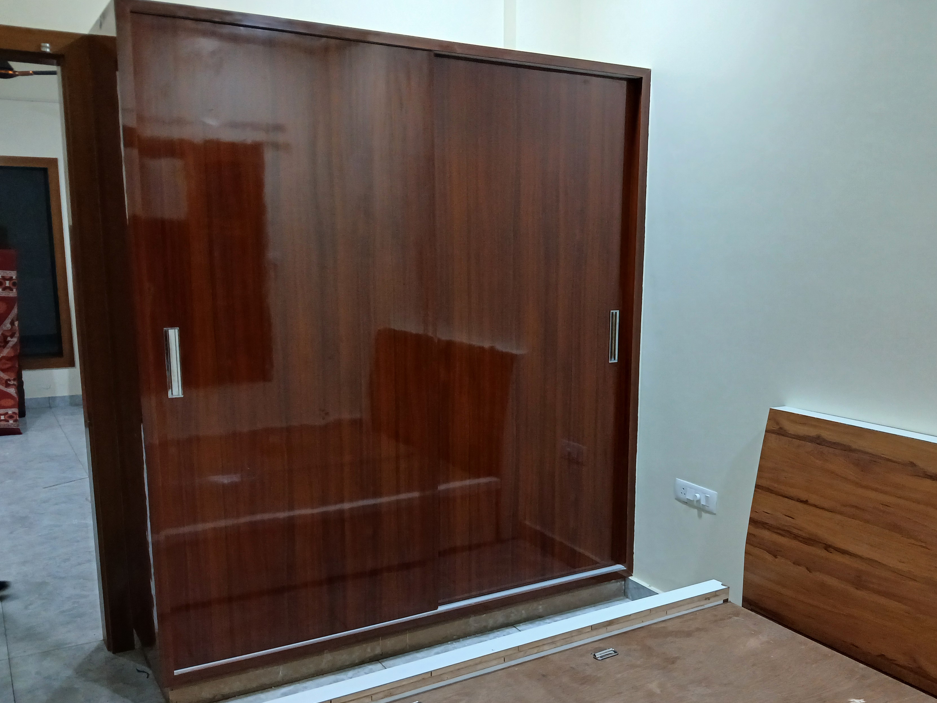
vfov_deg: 43.9
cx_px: 544
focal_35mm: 32
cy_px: 423
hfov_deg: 56.5
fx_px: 866
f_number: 1.8
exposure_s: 1/33
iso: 200
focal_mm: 3.98
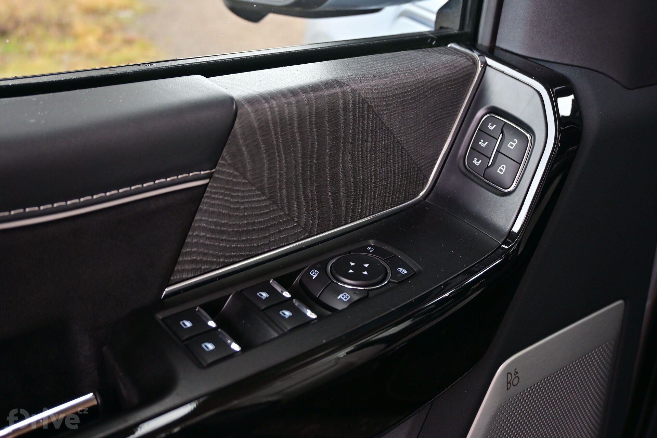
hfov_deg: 52.2
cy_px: 219
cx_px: 328
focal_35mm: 37
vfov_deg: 36.2
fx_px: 671
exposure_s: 1/40
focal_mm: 24.5
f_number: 4.2
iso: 400
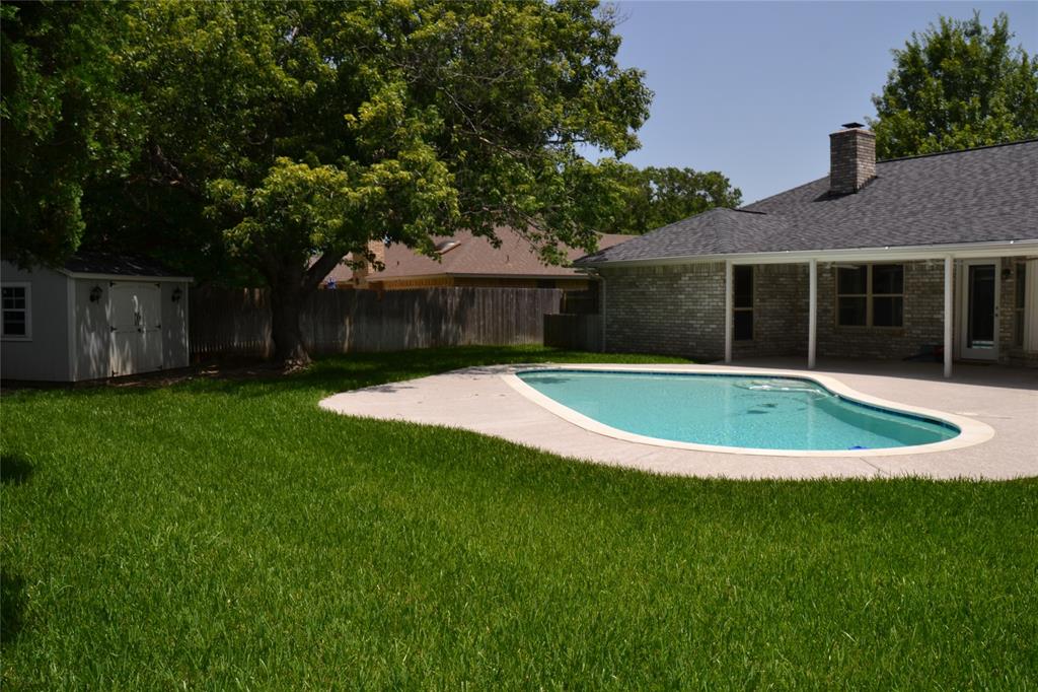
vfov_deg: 43.6
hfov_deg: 61.9
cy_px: 346
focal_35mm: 30
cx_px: 519
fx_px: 865
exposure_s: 1/200
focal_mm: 20
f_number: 10
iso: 100
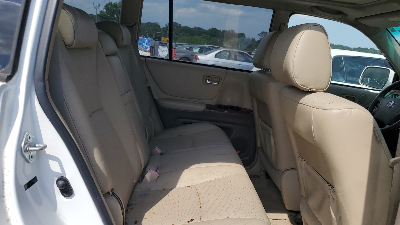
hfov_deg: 66.1
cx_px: 203
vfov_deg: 40.0
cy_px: 134
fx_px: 308
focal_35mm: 29
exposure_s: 1/2500
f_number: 1.5
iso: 50
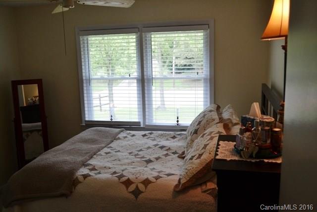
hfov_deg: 57.2
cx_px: 158
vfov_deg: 40.0
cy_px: 106
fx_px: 291
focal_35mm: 33
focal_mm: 22
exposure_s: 1/100
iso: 400
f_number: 5
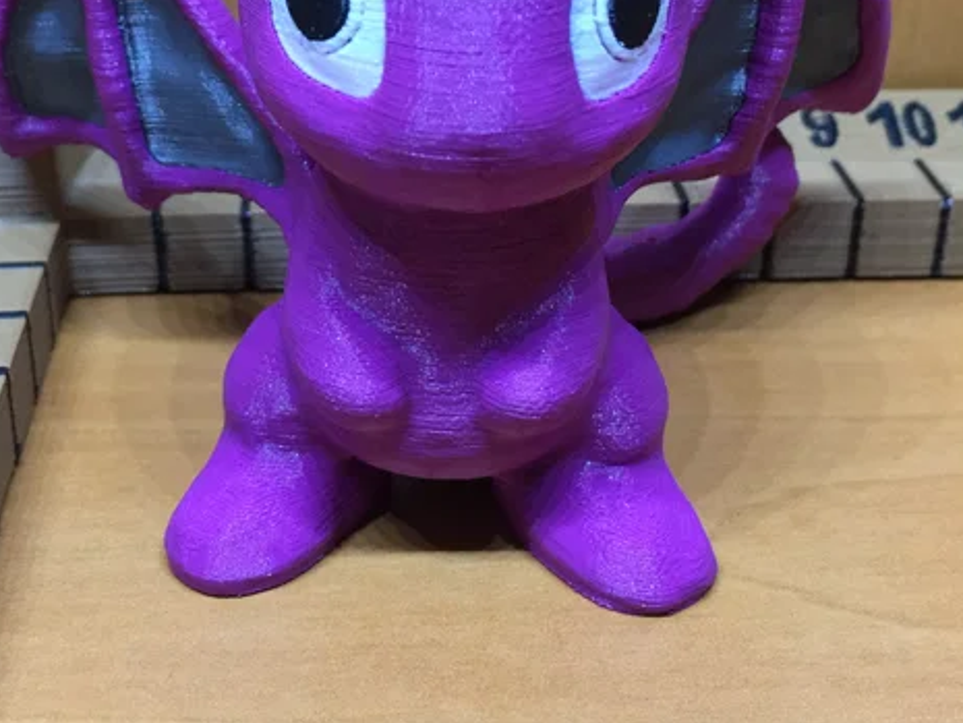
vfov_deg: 27.3
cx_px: 409
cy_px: 113
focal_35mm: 52
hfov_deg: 36.7
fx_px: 1447
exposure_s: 1/10
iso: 100
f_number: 2.2
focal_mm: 4.15
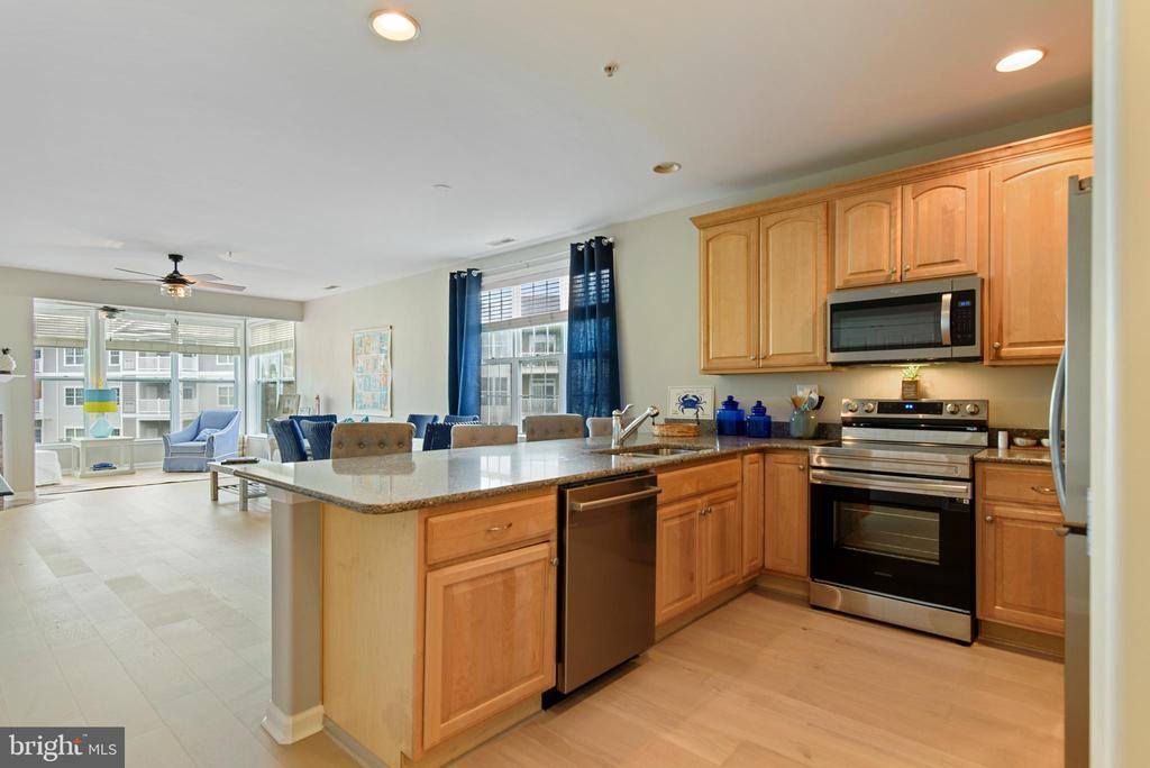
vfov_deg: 70.5
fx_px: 543
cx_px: 575
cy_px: 384
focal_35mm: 17
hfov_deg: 93.2
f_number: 8
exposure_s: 1/1.43
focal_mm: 17
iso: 200
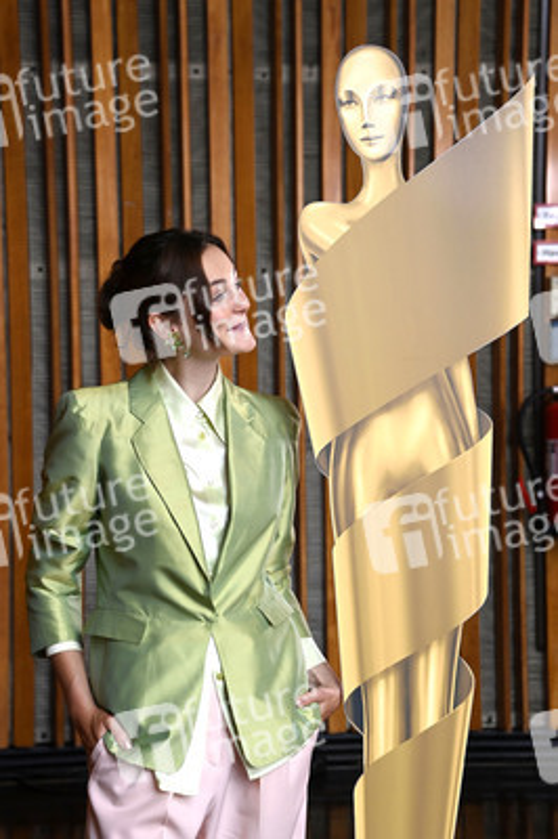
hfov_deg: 16.0
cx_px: 279
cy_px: 420
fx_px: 1980
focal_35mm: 85
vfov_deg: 23.9
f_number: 5.6
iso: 1250
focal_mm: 85
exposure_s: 1/125
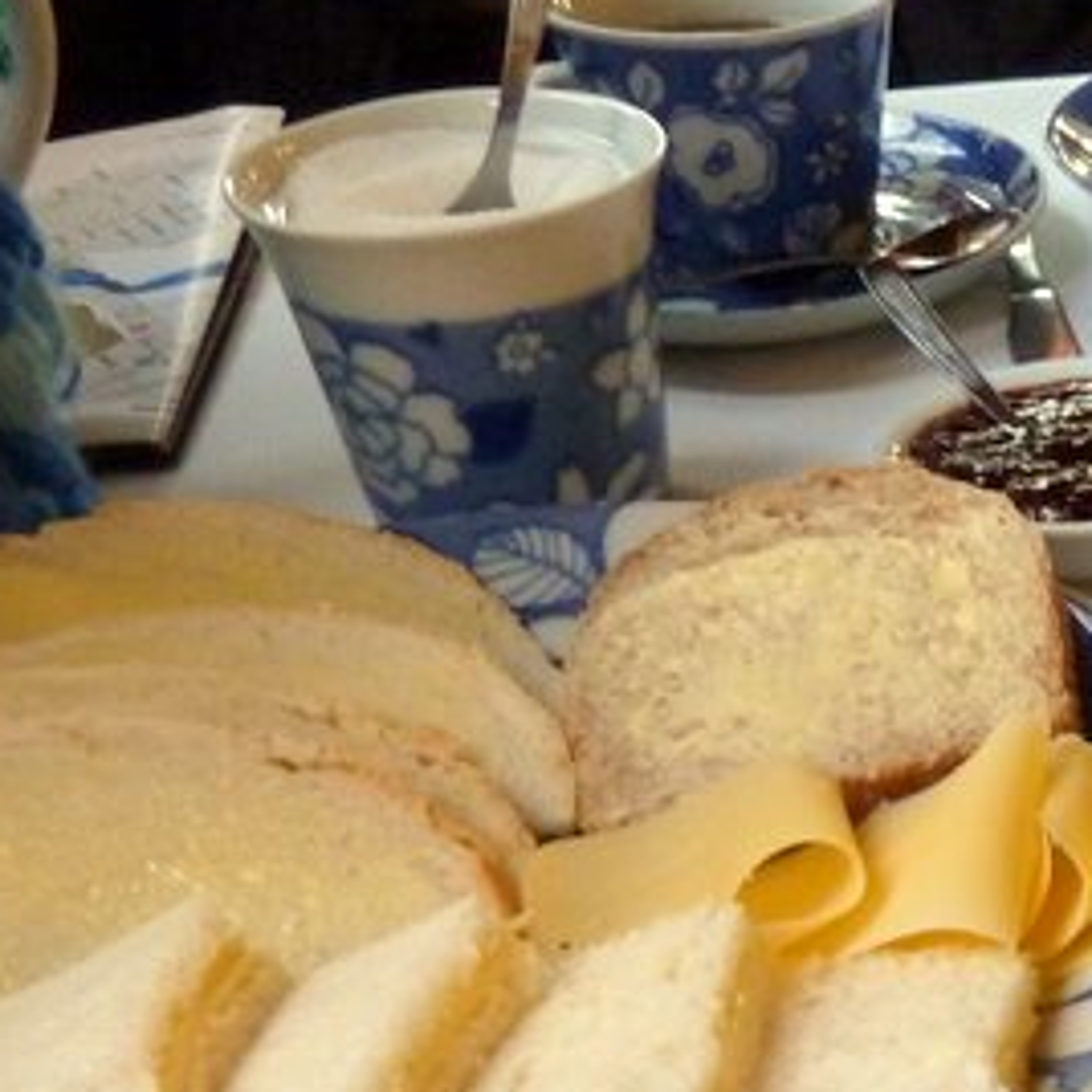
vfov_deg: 25.1
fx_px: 2356
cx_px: 1389
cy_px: 1039
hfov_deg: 23.3
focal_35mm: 66
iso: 400
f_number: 3.3
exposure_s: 1/20
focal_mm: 4.1
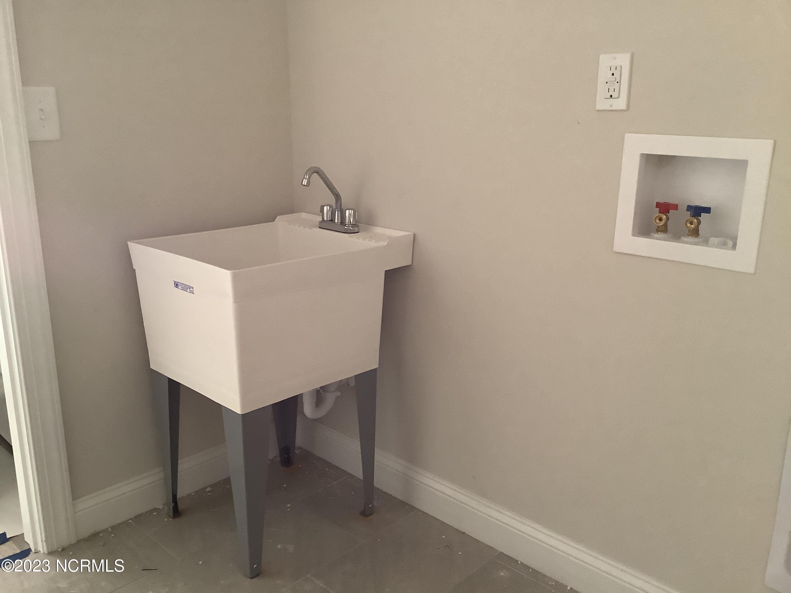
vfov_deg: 45.4
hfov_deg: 58.4
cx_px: 396
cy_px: 296
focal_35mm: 31
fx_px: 708
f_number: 2.4
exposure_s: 1/33
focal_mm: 3.3
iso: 250
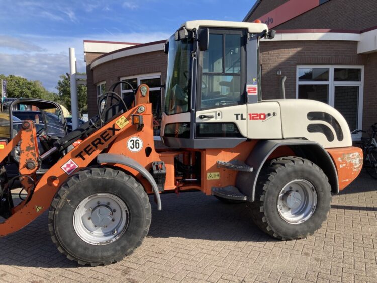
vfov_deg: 49.8
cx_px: 188
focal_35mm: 28
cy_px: 142
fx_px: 305
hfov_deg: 63.4
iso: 20
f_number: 1.8
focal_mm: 3.99
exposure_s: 1/1215
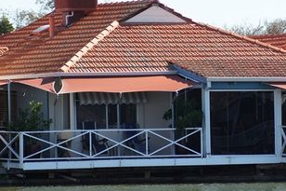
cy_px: 119
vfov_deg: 3.8
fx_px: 2906
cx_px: 211
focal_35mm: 366
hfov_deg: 5.6
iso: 160
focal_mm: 160
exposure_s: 1/320
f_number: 5.6
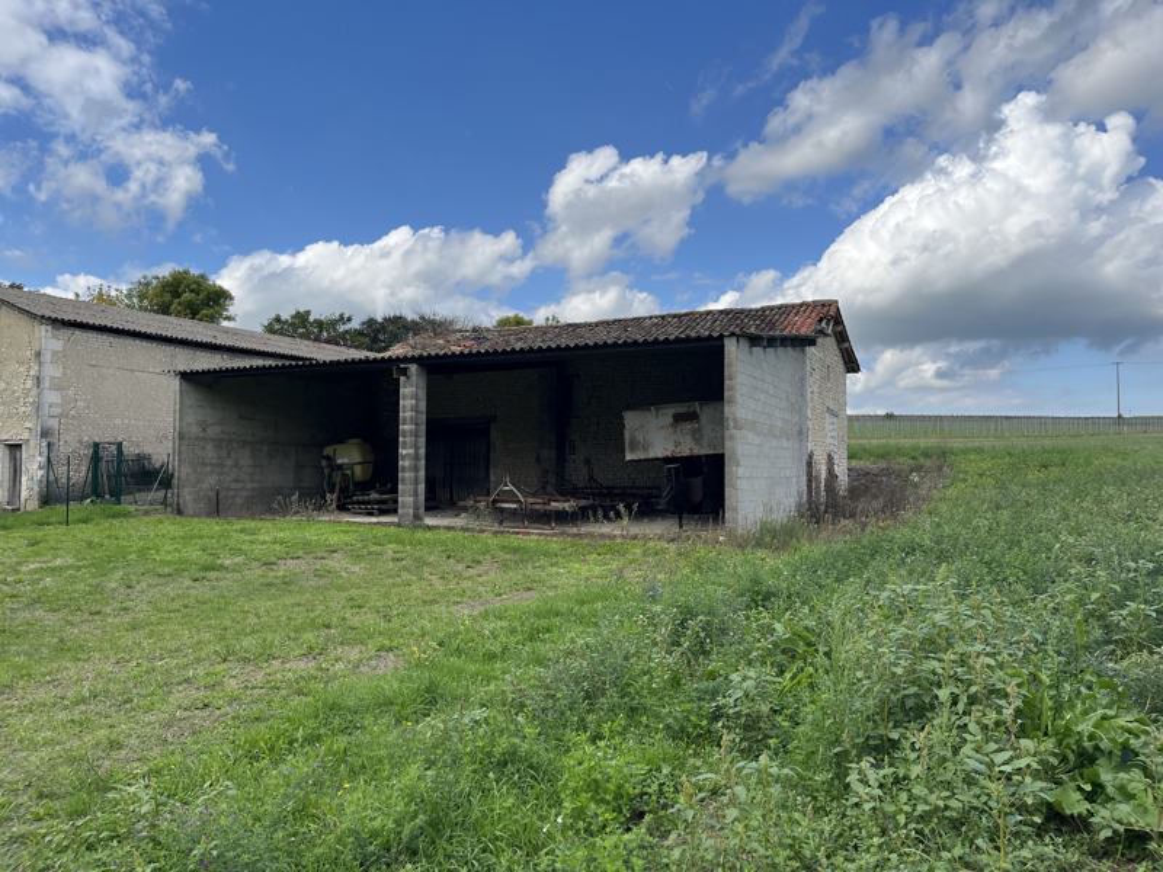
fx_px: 874
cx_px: 582
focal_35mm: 26
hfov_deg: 67.3
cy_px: 436
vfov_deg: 53.1
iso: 50
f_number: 1.6
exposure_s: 1/2967
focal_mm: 5.1
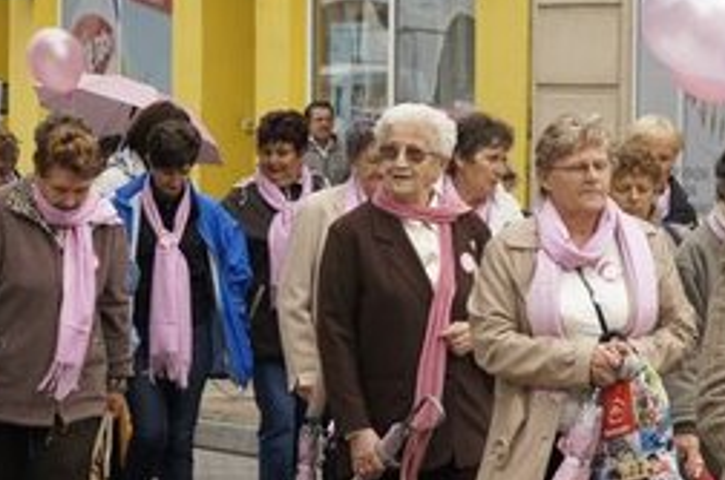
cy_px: 279
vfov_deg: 5.1
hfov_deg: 7.6
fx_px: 5447
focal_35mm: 271
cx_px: 178
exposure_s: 1/400
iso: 400
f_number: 7.1
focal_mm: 70
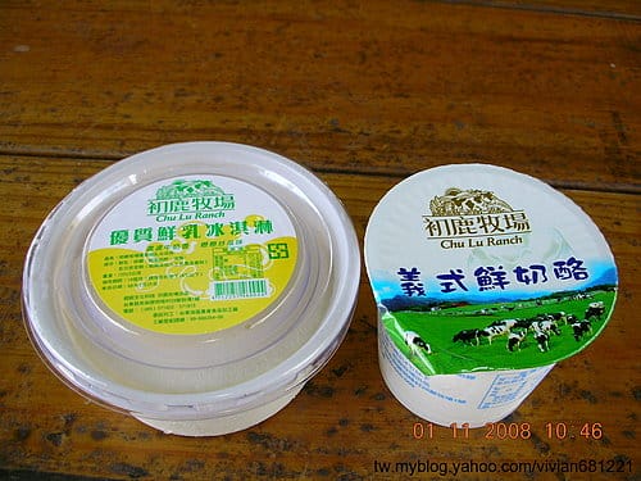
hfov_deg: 52.6
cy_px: 240
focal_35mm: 35
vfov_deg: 40.7
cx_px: 320
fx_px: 648
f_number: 3
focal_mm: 5.8
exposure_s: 1/135
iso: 50
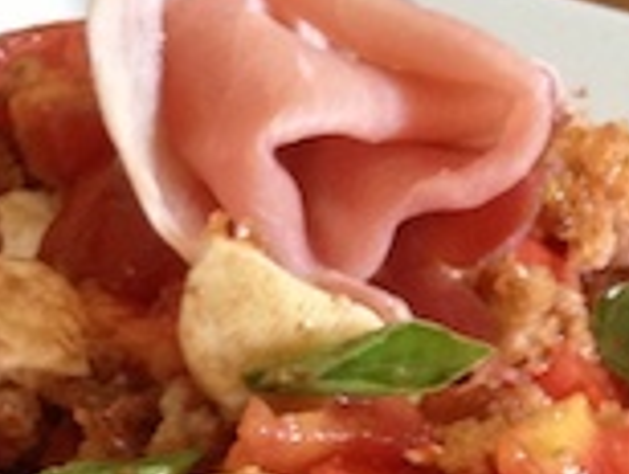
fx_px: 2475
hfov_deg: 14.5
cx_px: 286
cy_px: 866
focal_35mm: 136
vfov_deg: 10.3
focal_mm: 4.28
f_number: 2.4
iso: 160
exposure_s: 1/20
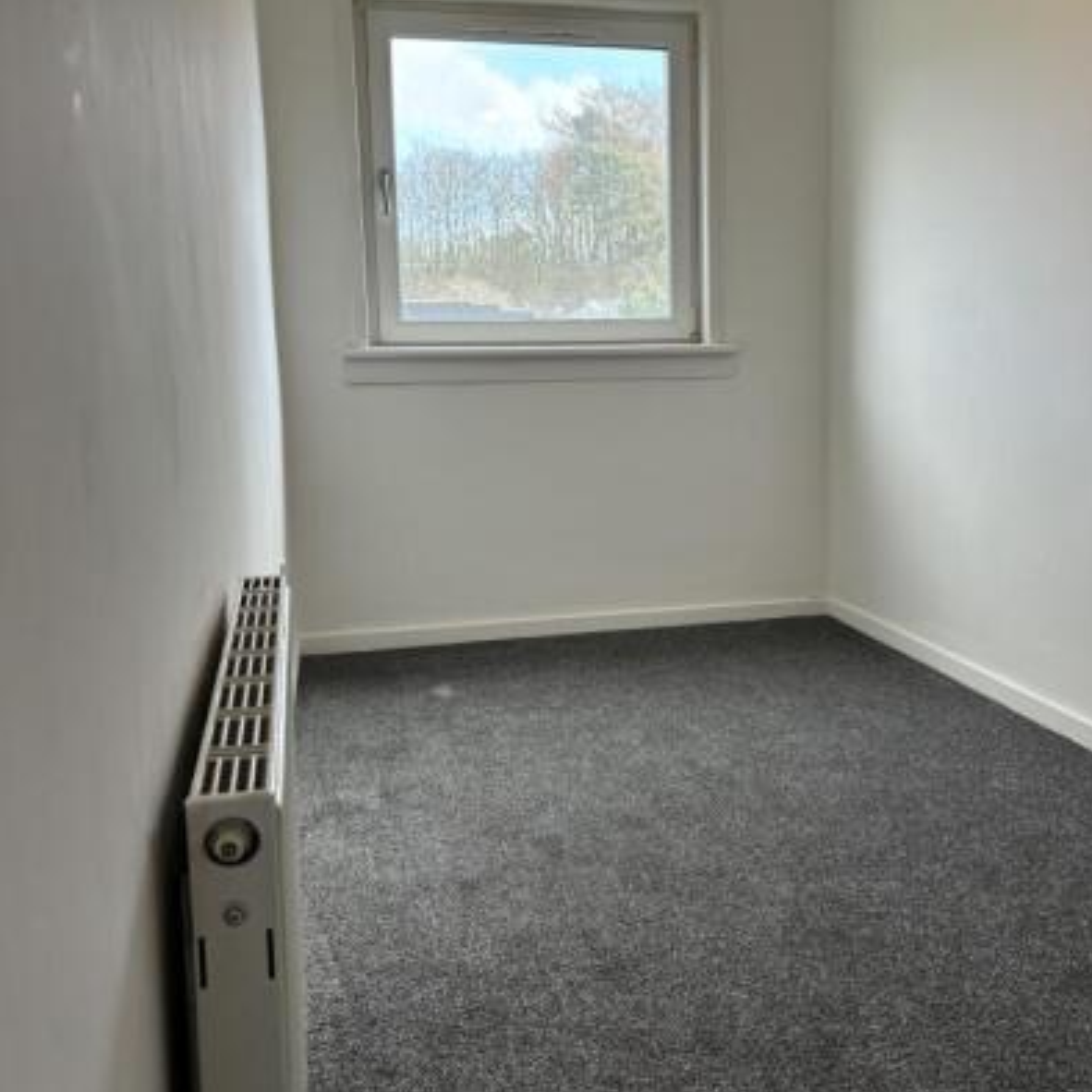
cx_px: 628
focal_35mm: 34
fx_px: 1213
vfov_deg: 48.4
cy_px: 514
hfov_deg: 48.3
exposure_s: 1/100
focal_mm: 5.96
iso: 40
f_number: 1.6
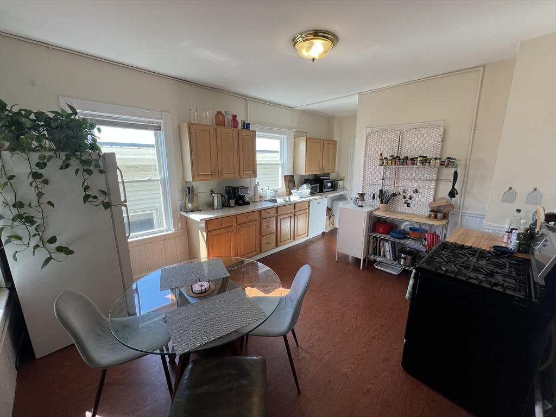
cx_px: 278
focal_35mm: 13
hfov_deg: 106.2
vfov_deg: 89.9
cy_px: 208
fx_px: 209
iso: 50
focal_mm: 1.57
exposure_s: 1/120
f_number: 1.8
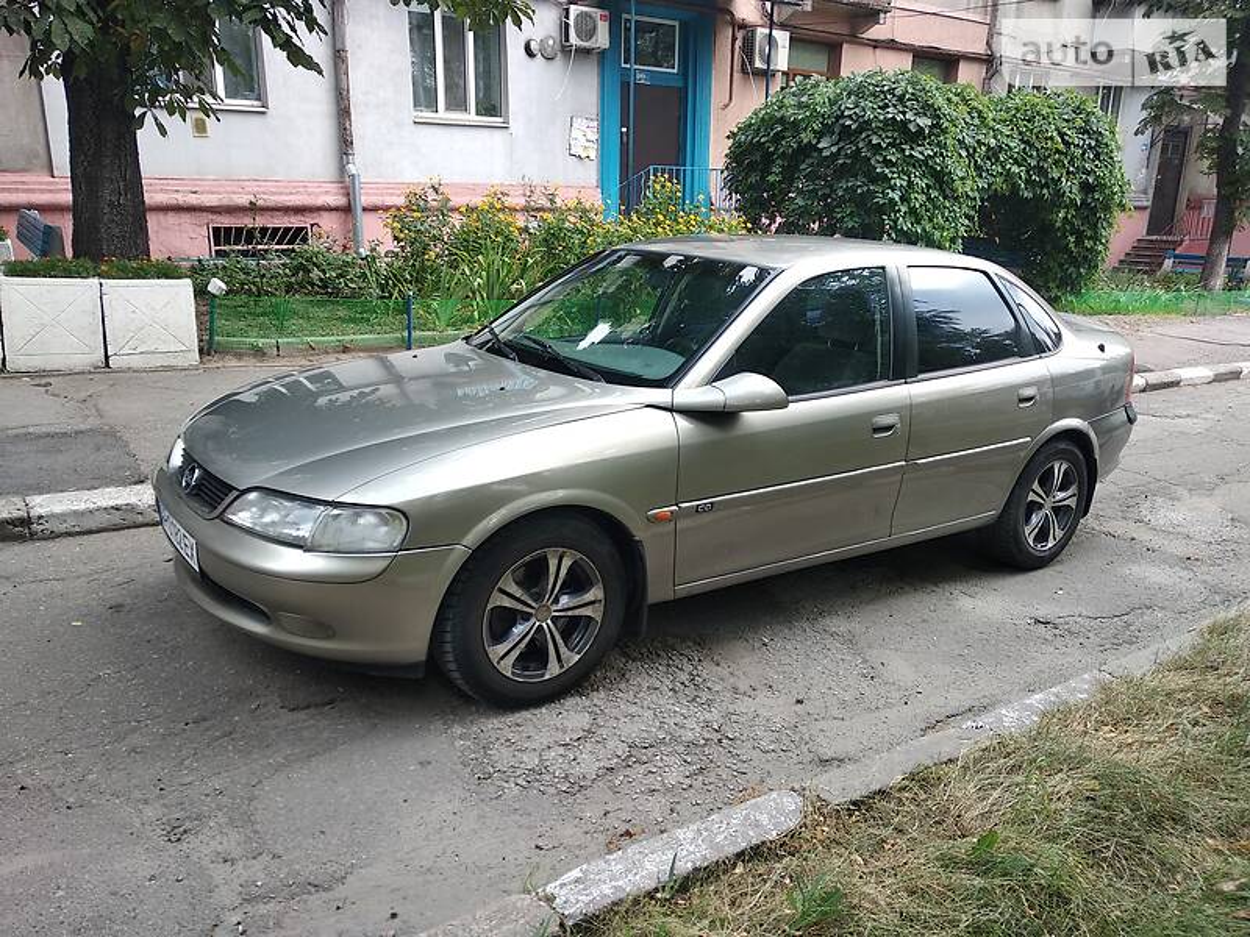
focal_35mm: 26
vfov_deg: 53.1
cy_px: 468
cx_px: 625
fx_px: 939
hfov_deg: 67.3
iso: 125
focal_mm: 3.8
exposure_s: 1/50
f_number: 2.2
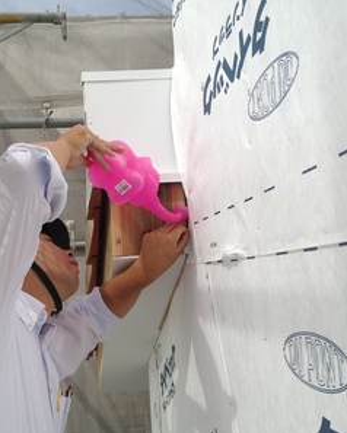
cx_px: 115
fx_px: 590
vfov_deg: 40.3
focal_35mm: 46
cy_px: 217
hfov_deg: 32.5
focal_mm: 4.28
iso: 50
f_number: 2.4
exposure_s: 1/1151
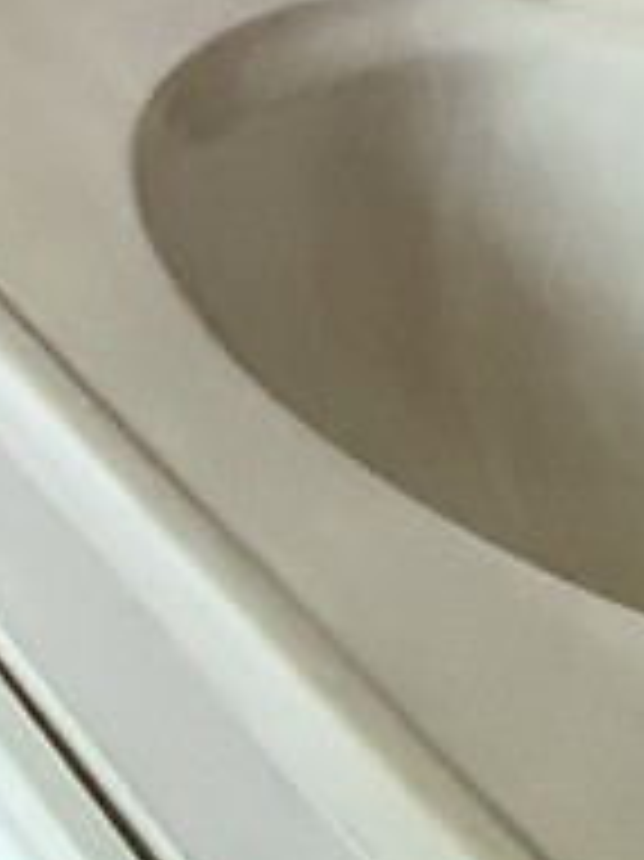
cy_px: -1054
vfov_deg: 10.6
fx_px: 4122
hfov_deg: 8.9
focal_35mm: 166
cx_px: 405
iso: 160
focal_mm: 3.3
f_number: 2.4
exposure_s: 1/50
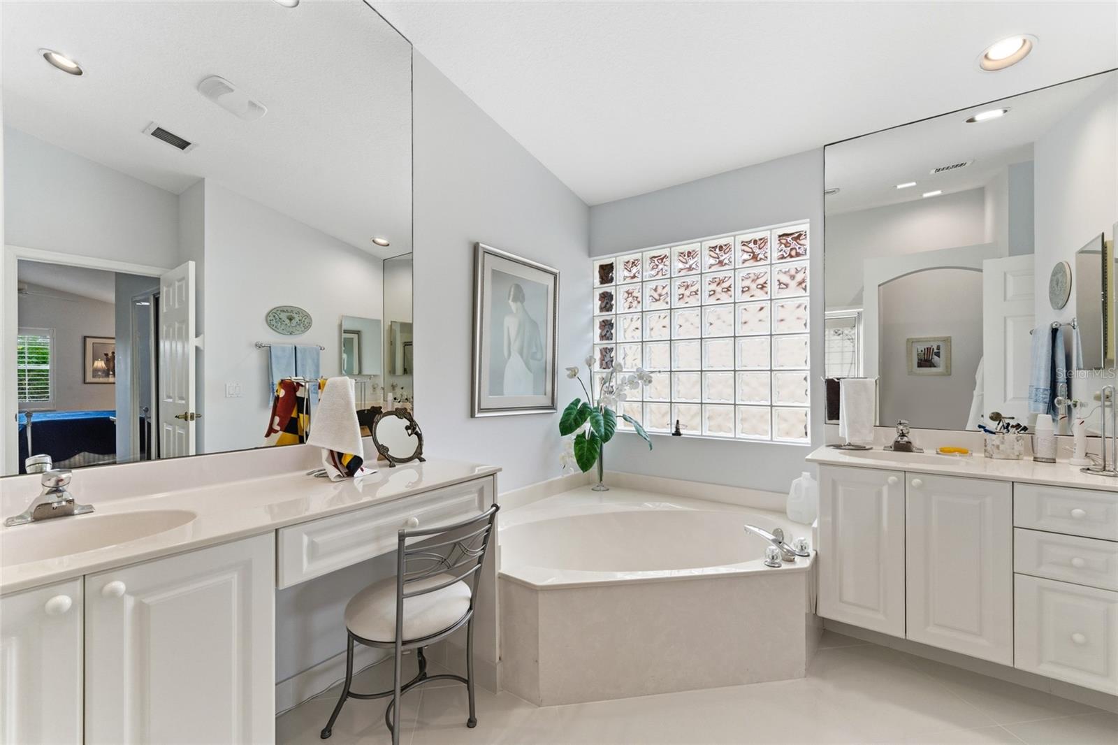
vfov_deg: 81.2
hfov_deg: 104.3
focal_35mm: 14
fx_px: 435
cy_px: 372
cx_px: 559
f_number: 9
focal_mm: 14
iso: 250
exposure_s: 1/100
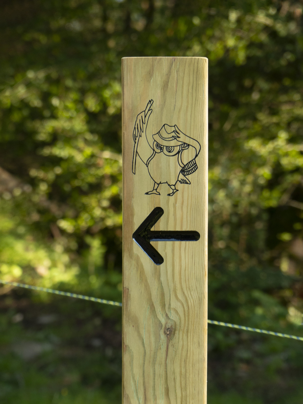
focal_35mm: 207
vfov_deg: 9.6
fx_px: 2416
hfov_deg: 7.2
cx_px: 152
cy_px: 202
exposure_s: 1/125
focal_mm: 37.3
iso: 100
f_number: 3.2
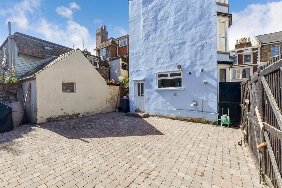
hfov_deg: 100.4
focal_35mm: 15
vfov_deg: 77.3
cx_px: 141
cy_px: 94
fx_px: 118
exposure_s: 1/500
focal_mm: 10
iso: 160
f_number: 8
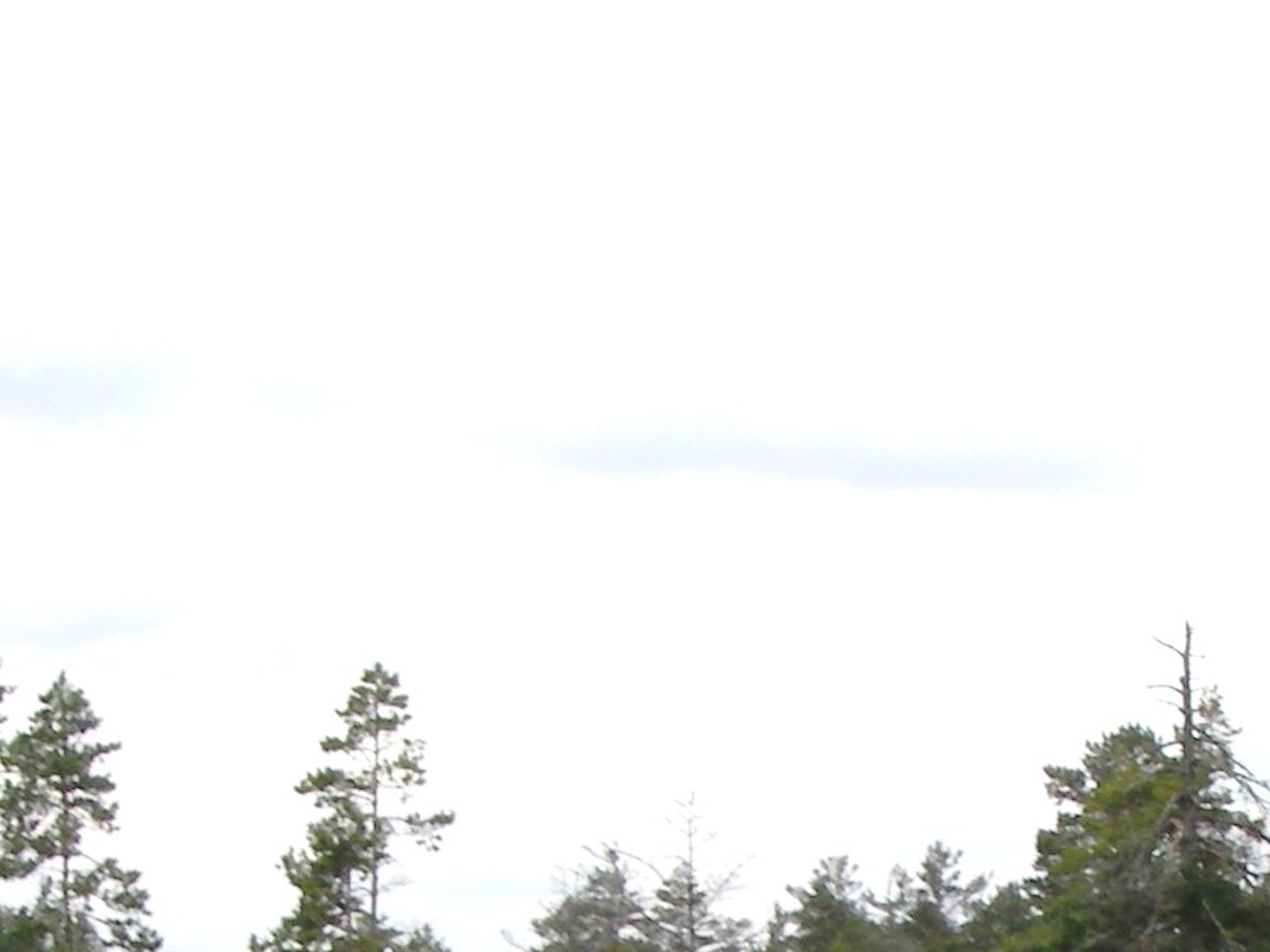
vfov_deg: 11.2
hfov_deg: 15.4
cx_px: 809
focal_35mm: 128
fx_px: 4696
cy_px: 1312
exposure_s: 1/100
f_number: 6.6
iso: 64
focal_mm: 6.3
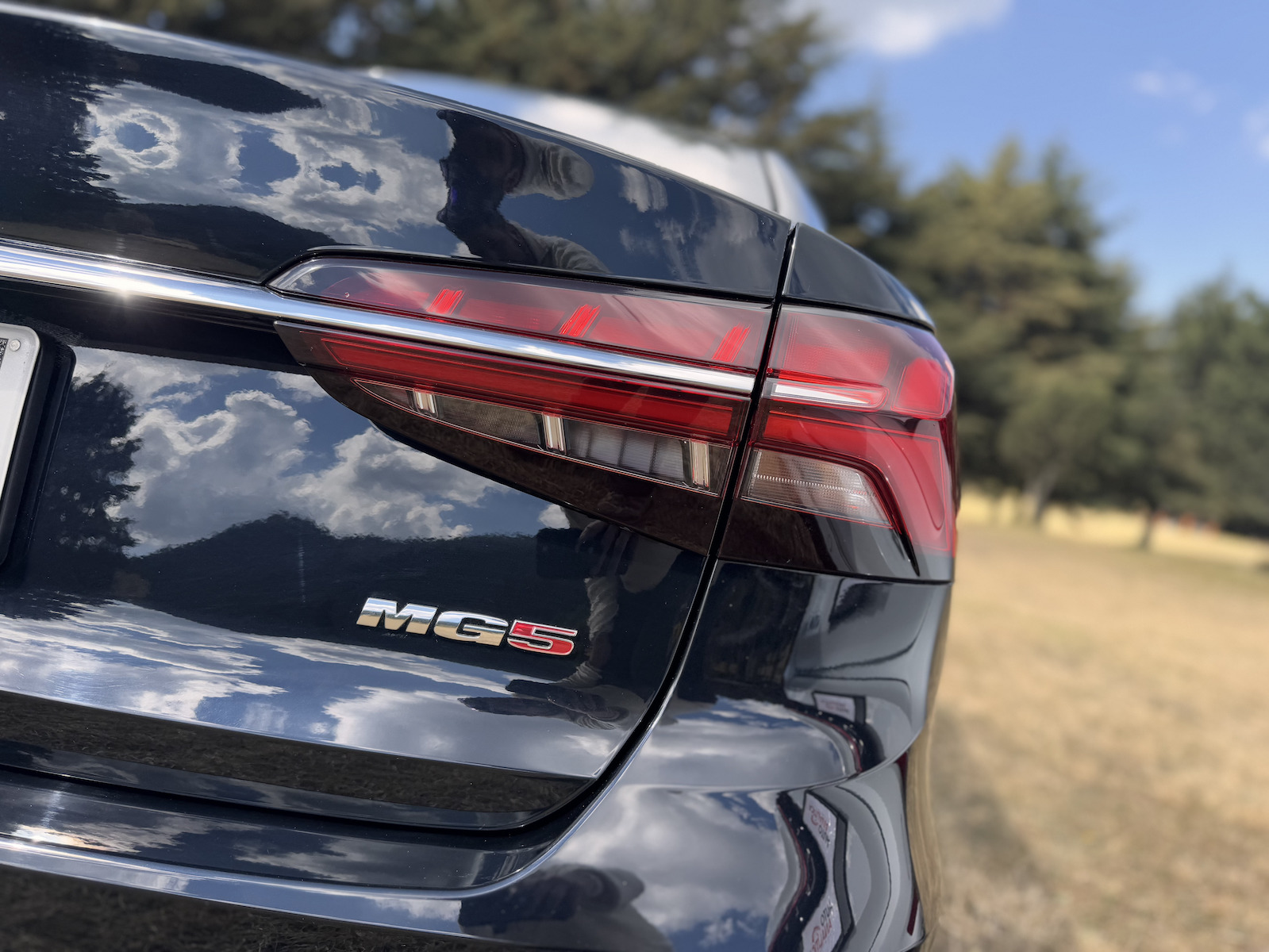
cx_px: 634
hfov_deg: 71.6
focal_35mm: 24
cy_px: 476
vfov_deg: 56.8
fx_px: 880
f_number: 1.78
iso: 80
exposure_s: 1/1151
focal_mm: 6.76
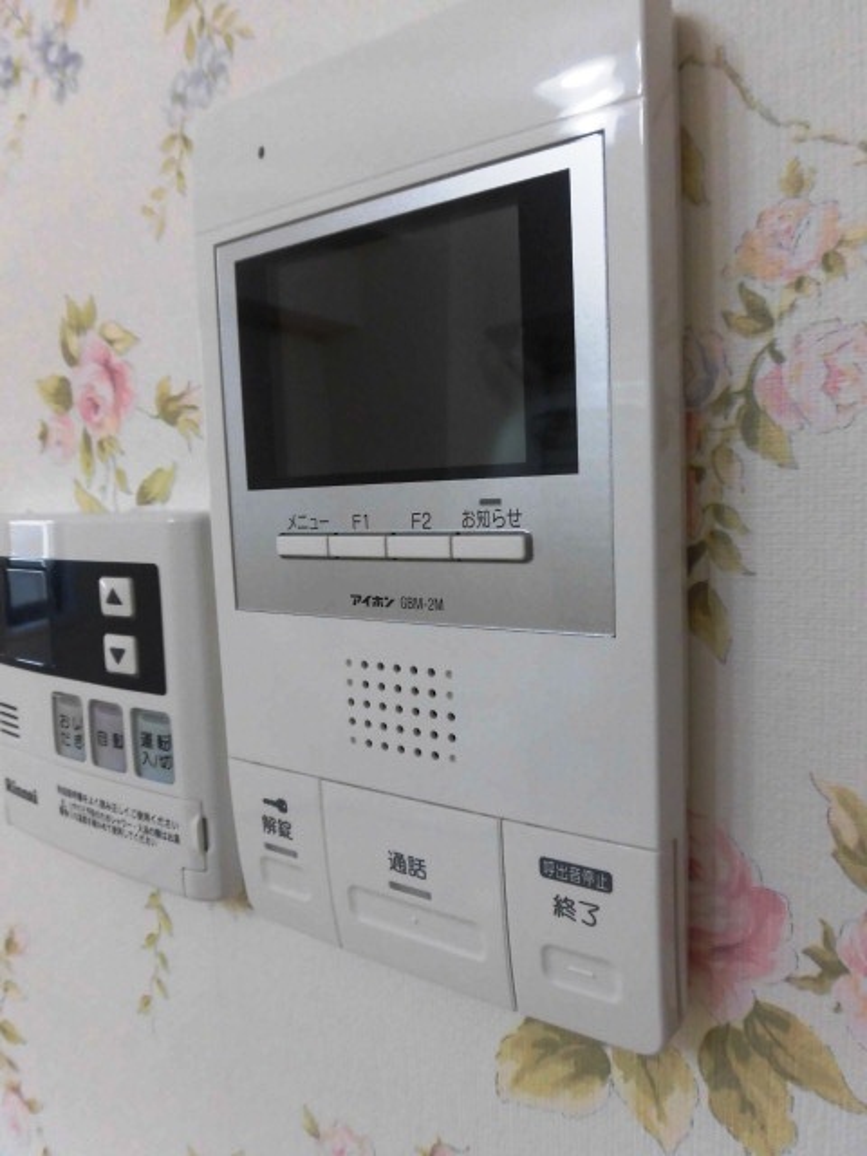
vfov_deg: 71.6
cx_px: 434
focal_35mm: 24
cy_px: 578
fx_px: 801
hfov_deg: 56.8
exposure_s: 1/50
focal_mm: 4.3
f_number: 3.1
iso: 250
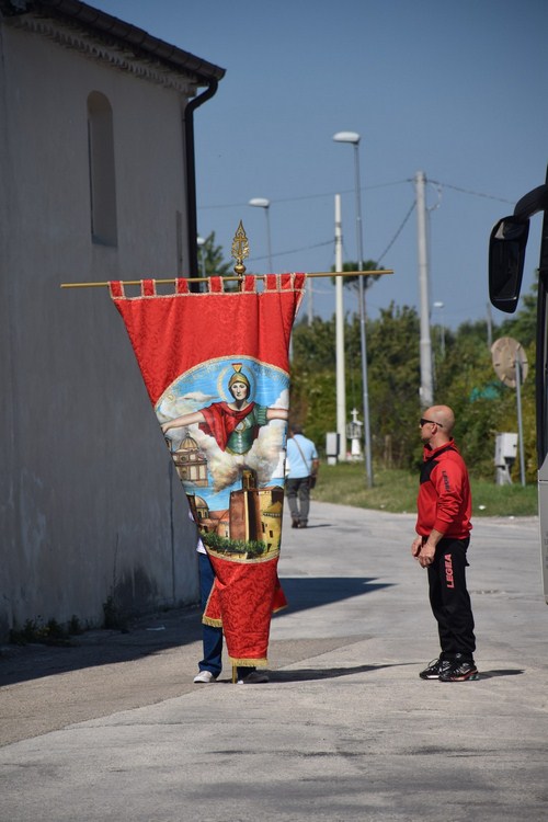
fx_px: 4795
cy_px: 411
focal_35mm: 210
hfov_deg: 6.5
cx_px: 274
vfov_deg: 9.8
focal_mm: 140
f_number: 5.6
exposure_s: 1/2000
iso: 320
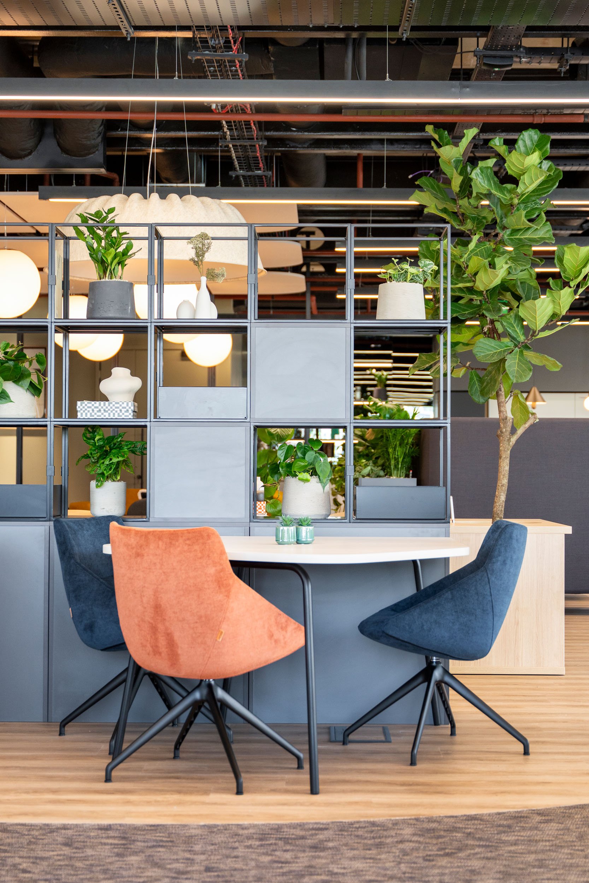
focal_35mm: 65
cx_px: 294
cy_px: 442
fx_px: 1595
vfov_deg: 31.0
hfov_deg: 20.9
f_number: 2.8
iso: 320
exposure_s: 1/80
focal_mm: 43.6
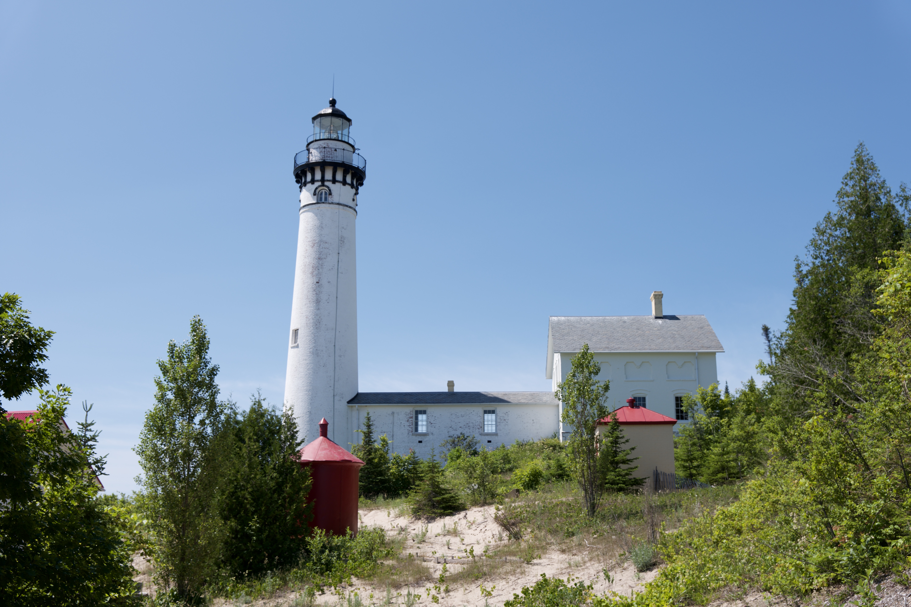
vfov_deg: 35.1
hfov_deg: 50.7
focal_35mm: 38
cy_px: 304
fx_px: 962
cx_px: 456
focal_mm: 38
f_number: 4.5
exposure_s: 1/640
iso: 100
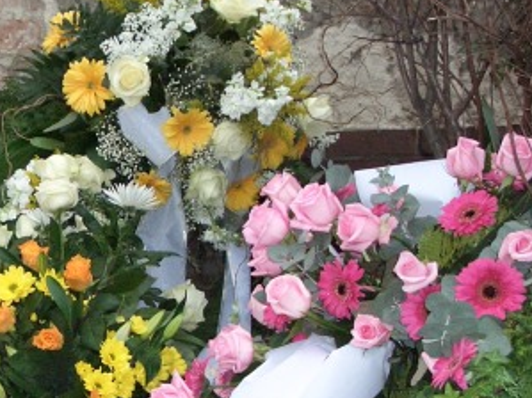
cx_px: -60
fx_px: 2181
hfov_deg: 13.6
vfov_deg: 10.4
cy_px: 290
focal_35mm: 142
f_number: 3.2
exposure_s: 1/200
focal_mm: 11.3
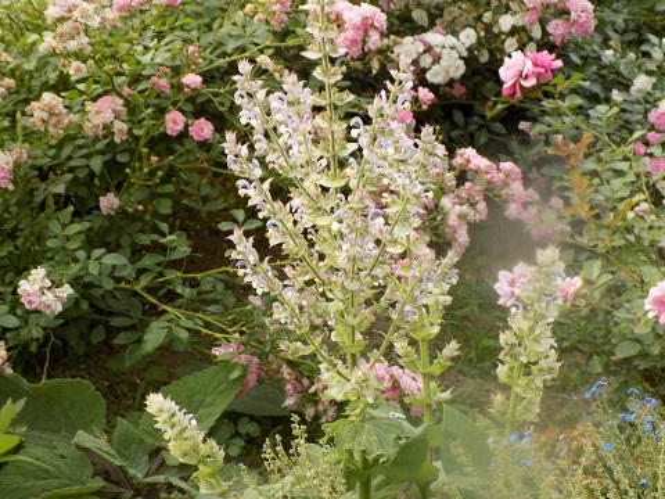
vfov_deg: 15.2
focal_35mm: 97
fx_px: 1863
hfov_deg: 20.2
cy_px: 250
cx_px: 332
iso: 80
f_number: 4.6
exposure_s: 1/50
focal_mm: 17.2
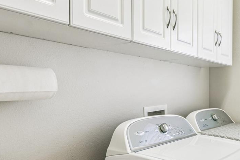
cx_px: 182
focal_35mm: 34
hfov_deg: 53.2
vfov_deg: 38.6
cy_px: 98
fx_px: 227
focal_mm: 10
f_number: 7.1
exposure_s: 1/30
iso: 100
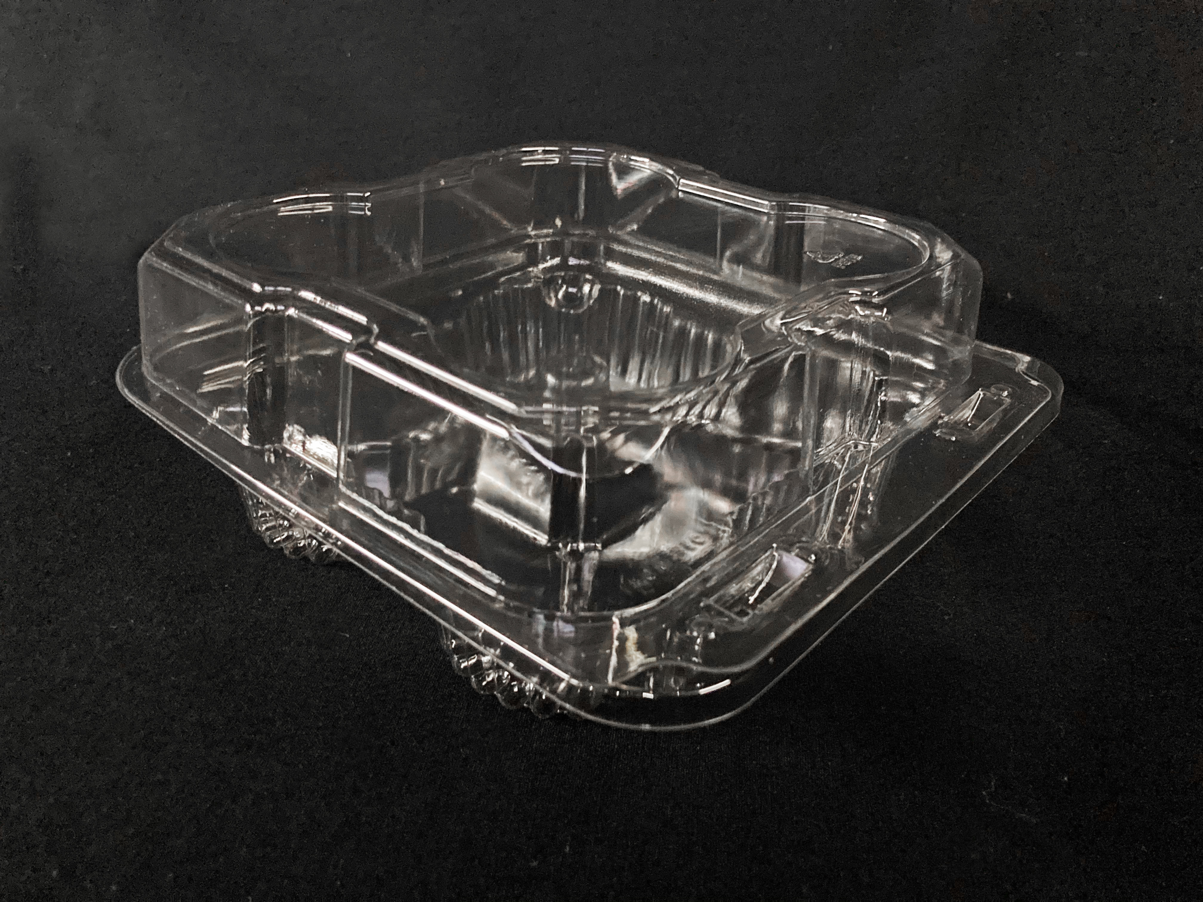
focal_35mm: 28
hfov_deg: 63.4
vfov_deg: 49.7
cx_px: 602
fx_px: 973
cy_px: 451
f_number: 1.8
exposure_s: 1/15
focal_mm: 3.99
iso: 1000
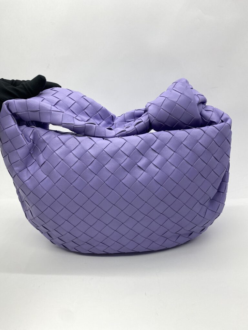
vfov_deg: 67.3
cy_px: 165
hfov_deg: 53.1
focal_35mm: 26
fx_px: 248
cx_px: 124
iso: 32
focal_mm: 4.25
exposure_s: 1/121
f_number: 1.8
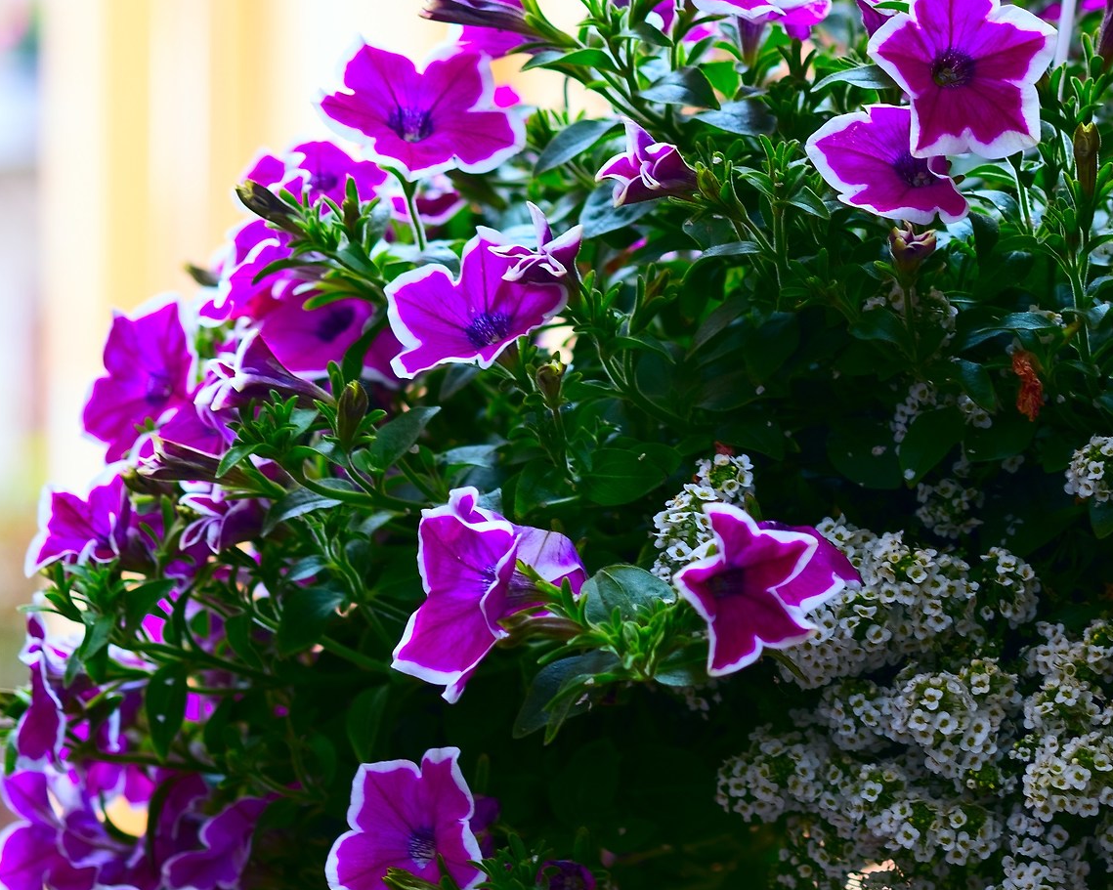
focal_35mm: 178
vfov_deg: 8.7
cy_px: 453
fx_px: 5863
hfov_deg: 10.7
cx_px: 1138
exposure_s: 1/60
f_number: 2.8
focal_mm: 60
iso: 100
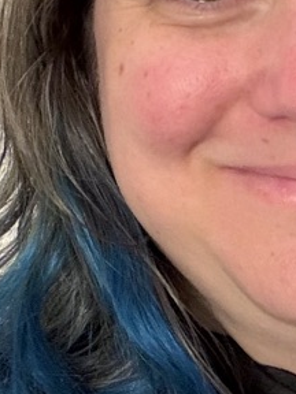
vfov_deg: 15.8
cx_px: 328
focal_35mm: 125
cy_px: 167
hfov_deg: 11.7
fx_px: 1425
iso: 320
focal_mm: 2.71
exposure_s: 1/50
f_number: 1.9
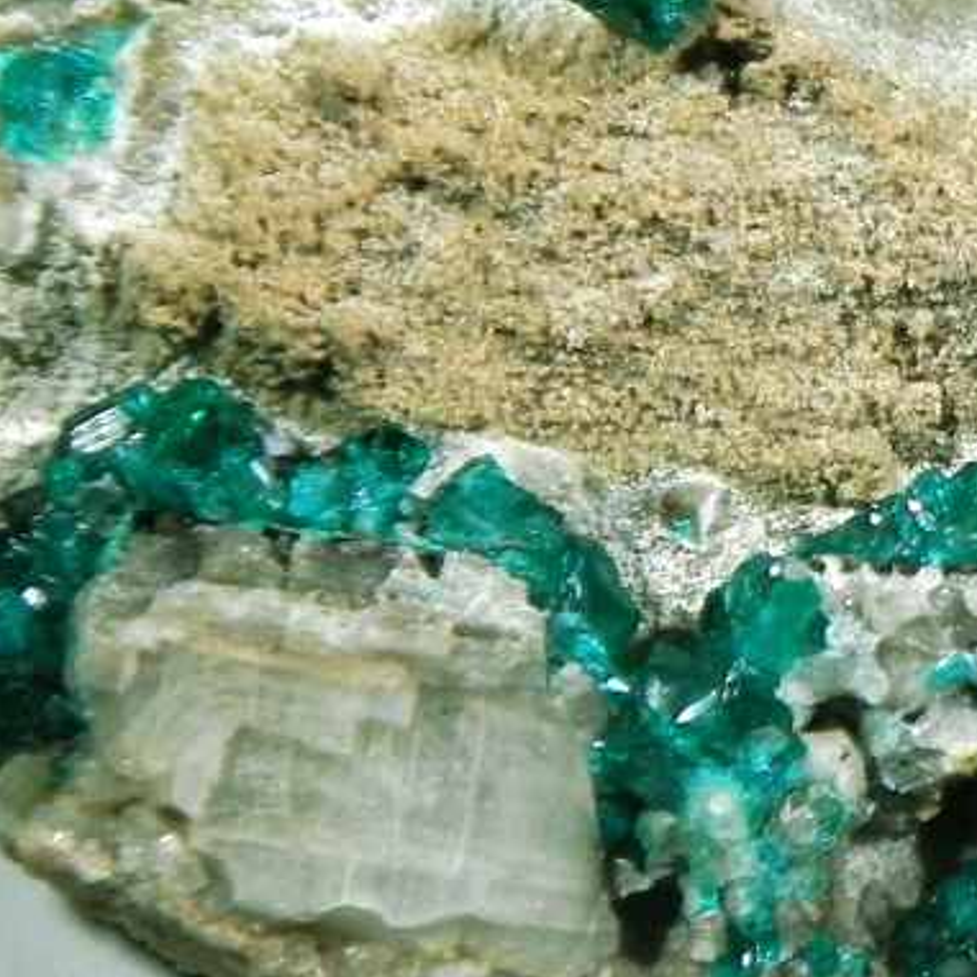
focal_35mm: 151
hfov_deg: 11.4
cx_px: 1103
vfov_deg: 11.5
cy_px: 256
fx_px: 4822
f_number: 3.5
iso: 160
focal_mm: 9.2
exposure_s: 1/167
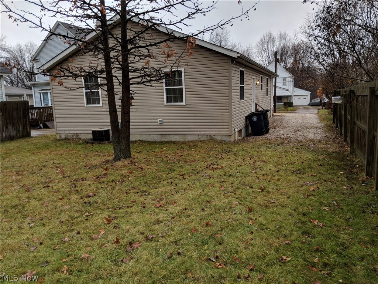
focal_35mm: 27
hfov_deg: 65.3
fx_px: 295
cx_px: 189
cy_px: 142
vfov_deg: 51.4
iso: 63
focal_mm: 4.44
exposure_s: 1/600
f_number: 1.8
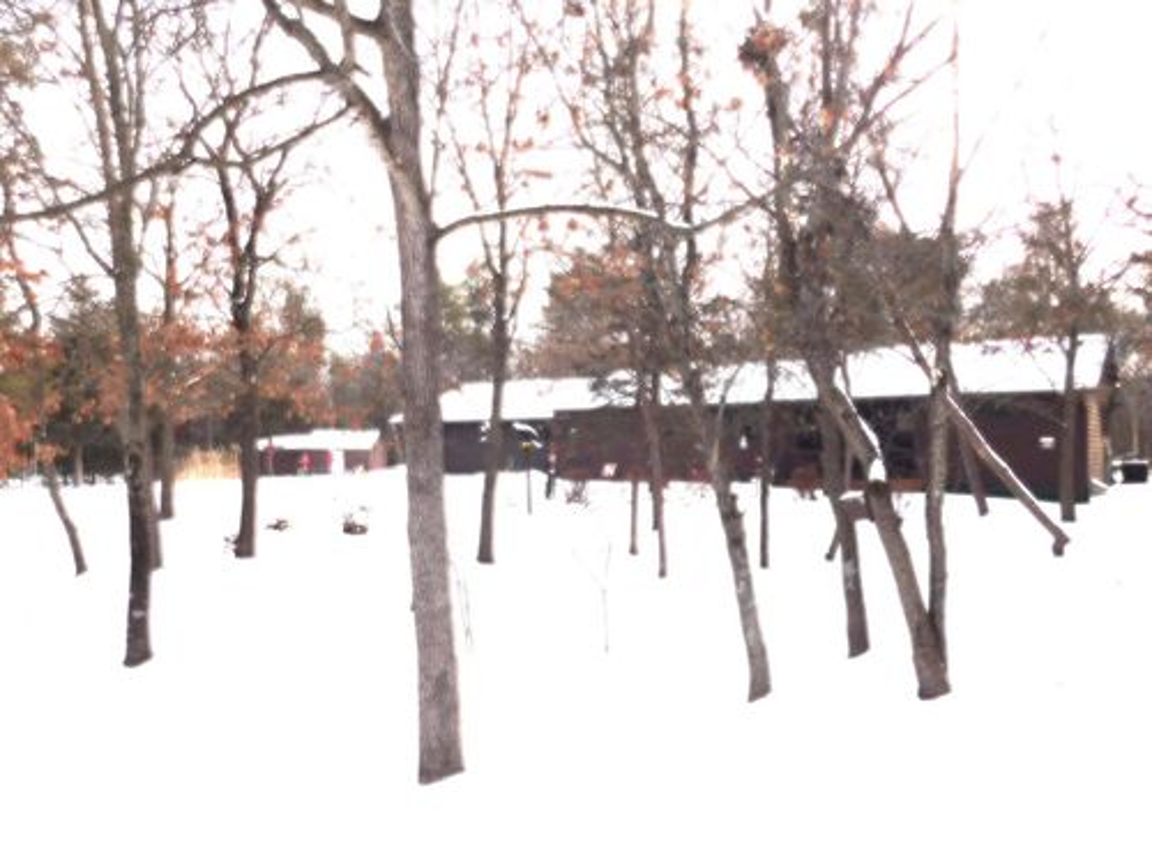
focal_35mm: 30
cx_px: 576
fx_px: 998
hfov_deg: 60.0
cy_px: 432
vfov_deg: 46.8
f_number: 3.2
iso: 125
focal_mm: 5.3
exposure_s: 1/640
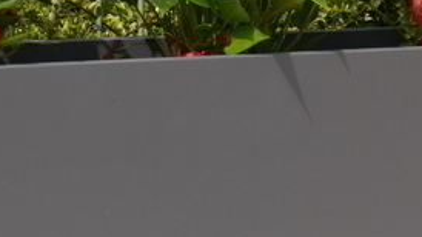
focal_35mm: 267
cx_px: 174
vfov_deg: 4.5
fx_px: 2987
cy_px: 126
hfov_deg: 8.1
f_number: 8
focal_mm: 42
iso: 160
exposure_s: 1/250
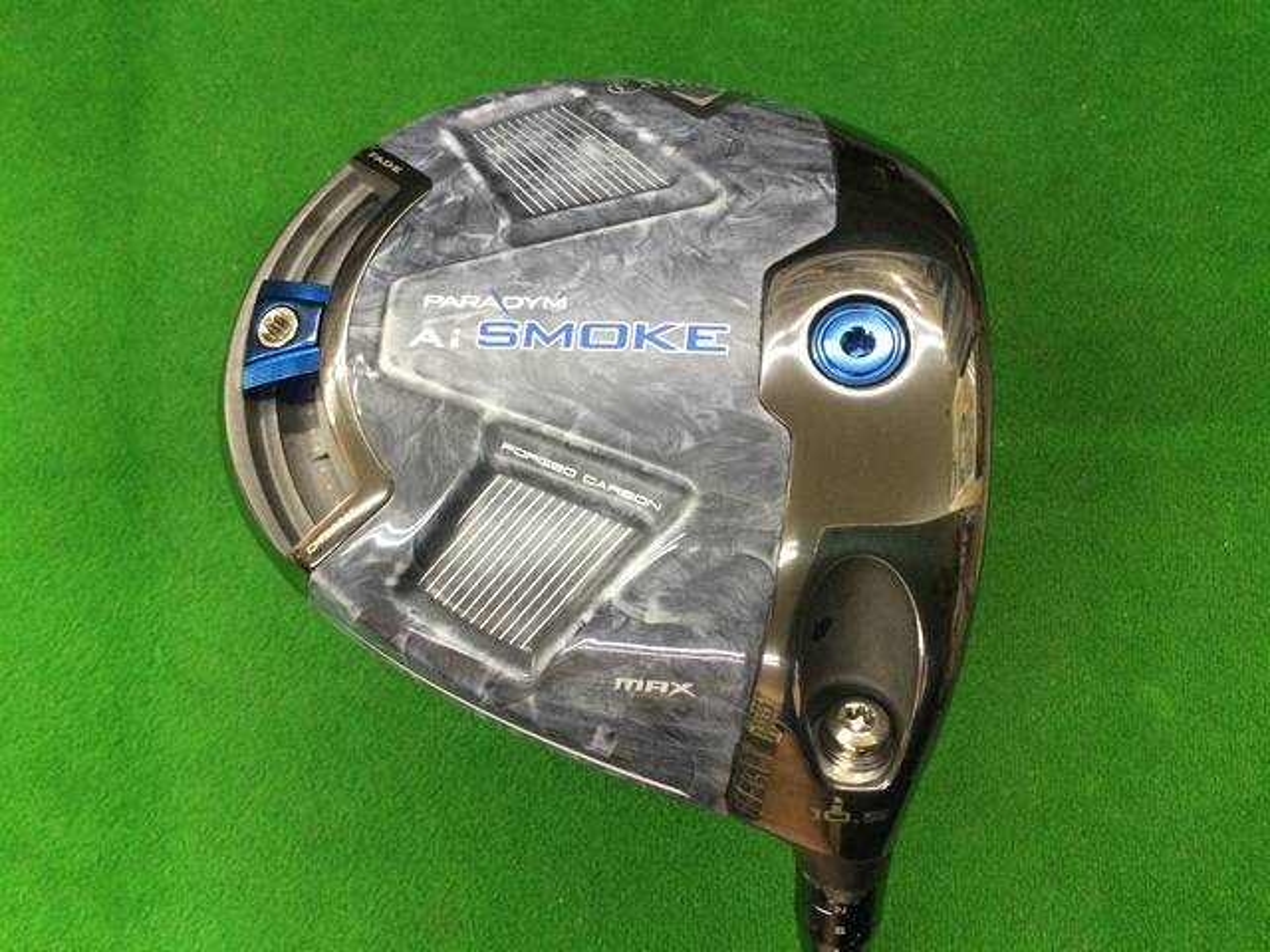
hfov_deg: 58.4
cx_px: 635
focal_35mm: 31
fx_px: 1137
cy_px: 476
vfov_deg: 45.4
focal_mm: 3.3
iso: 100
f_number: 2.4
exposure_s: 1/30
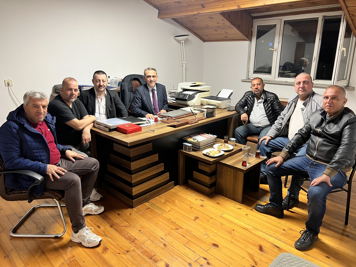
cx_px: 178
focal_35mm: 26
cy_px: 134
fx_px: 267
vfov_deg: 53.1
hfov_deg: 67.3
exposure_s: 1/50
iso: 125
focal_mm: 5.7
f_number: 1.5
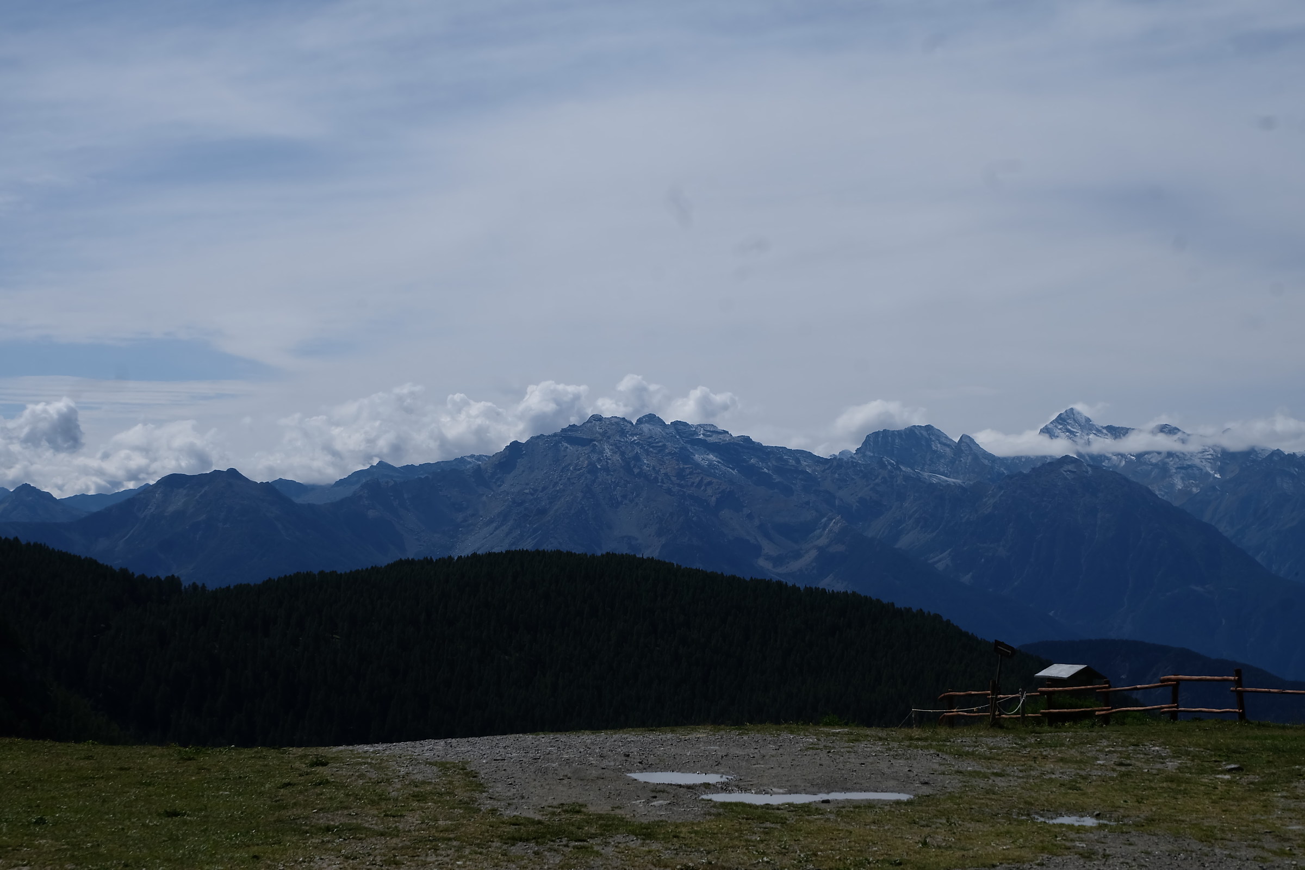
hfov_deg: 27.0
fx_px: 2719
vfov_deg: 18.2
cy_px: 435
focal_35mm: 75
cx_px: 652
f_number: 14
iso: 100
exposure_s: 1/250
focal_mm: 50
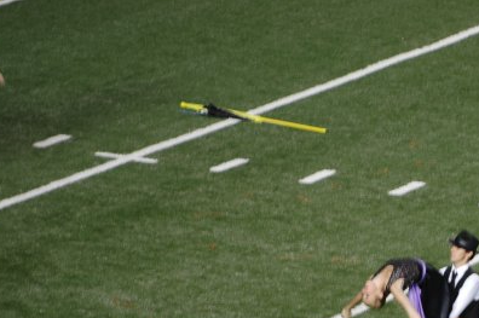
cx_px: 448
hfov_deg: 3.4
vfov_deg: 2.3
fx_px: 8053
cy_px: 320
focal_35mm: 606
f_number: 2.8
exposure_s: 1/60
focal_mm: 200
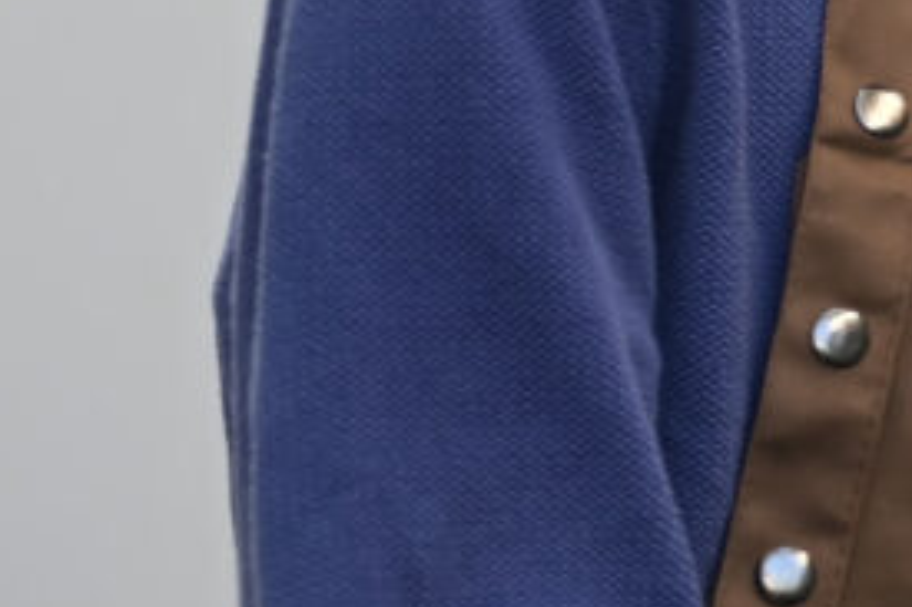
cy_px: 211
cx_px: 2637
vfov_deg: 3.8
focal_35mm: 364
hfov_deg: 5.4
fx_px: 9215
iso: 200
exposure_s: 1/800
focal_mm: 50
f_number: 2
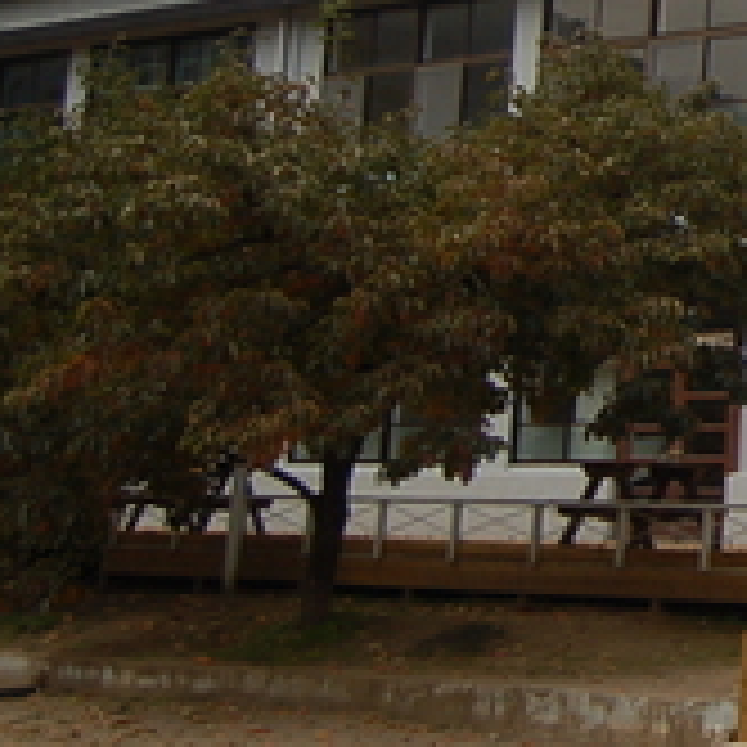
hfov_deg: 14.1
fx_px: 2612
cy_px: -45
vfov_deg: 15.9
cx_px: 1418
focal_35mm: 107
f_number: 3.8
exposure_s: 1/1600
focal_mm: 20
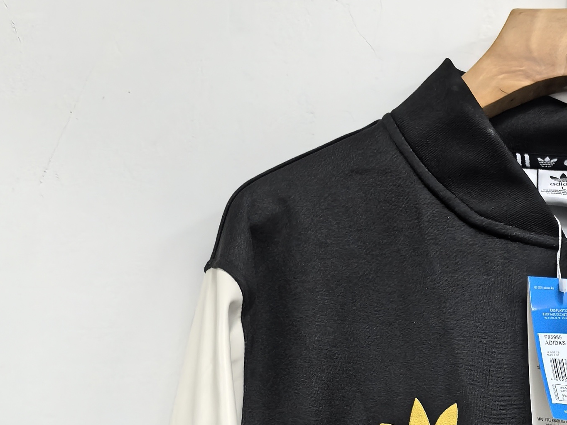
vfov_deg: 16.6
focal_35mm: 81
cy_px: 638
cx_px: 587
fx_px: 1327
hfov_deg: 23.0
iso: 320
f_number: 2
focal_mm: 6.98
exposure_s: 1/33.3
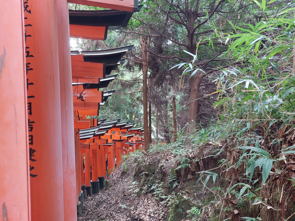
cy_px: 110
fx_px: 205
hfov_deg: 71.6
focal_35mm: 24
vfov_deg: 56.8
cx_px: 148
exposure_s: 1/60
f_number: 1.8
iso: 500
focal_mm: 5.23
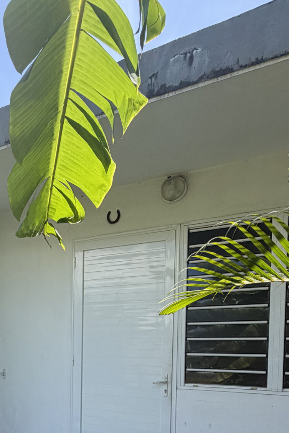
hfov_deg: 36.3
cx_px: 5
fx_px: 397
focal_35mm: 33
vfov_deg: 52.4
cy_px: 363
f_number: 2.2
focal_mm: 2.22
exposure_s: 1/607
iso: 40
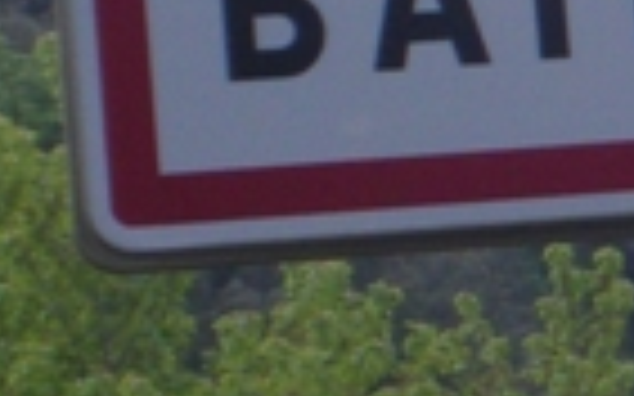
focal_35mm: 298
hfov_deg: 6.8
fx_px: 5147
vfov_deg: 4.4
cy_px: 356
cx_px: 1362
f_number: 4.6
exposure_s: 1/80
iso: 64
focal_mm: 11.1
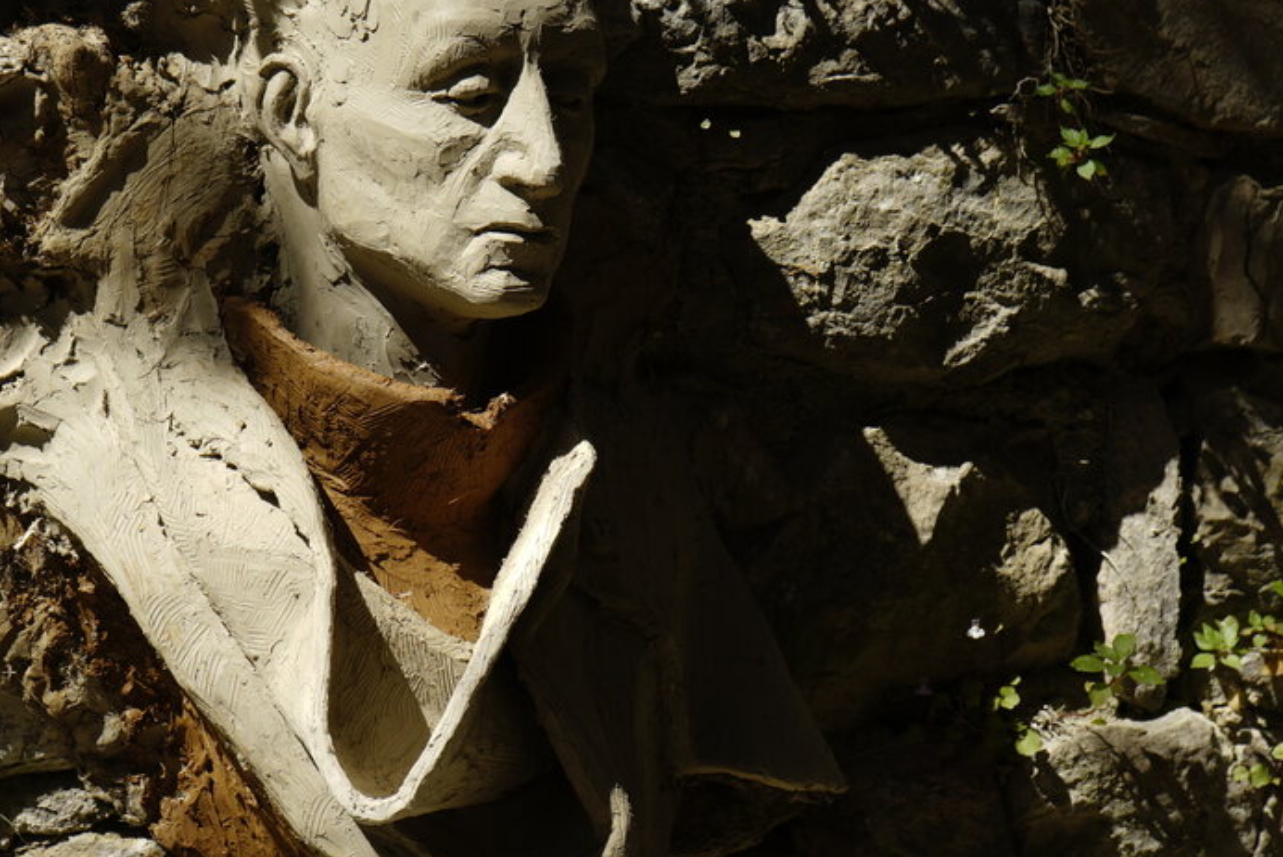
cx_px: 597
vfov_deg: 13.2
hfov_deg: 19.6
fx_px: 3708
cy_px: 373
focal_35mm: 104
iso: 80
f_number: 5.6
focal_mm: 60
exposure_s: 1/400
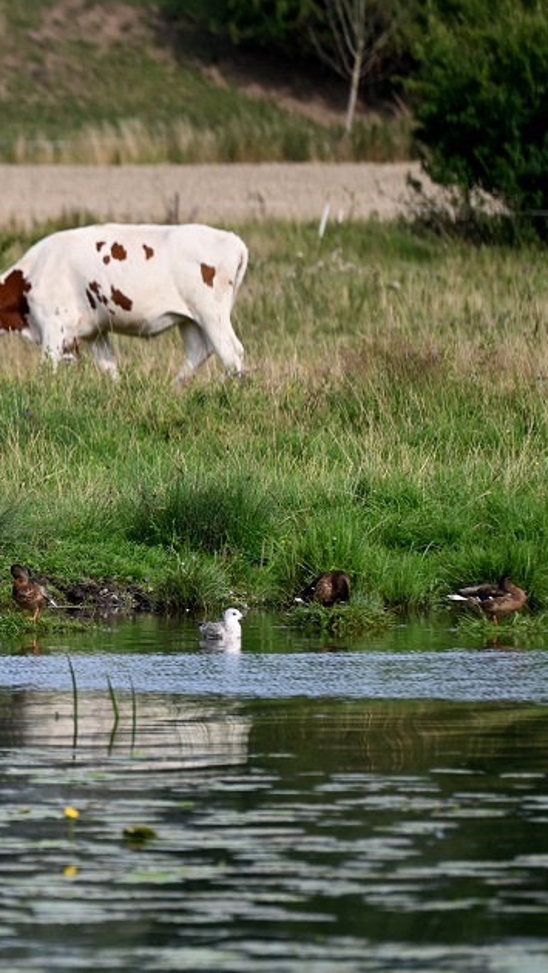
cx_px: -133
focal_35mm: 473
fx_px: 12217
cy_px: 487
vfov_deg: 4.6
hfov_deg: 2.6
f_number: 5.6
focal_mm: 300
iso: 320
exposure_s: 1/1000
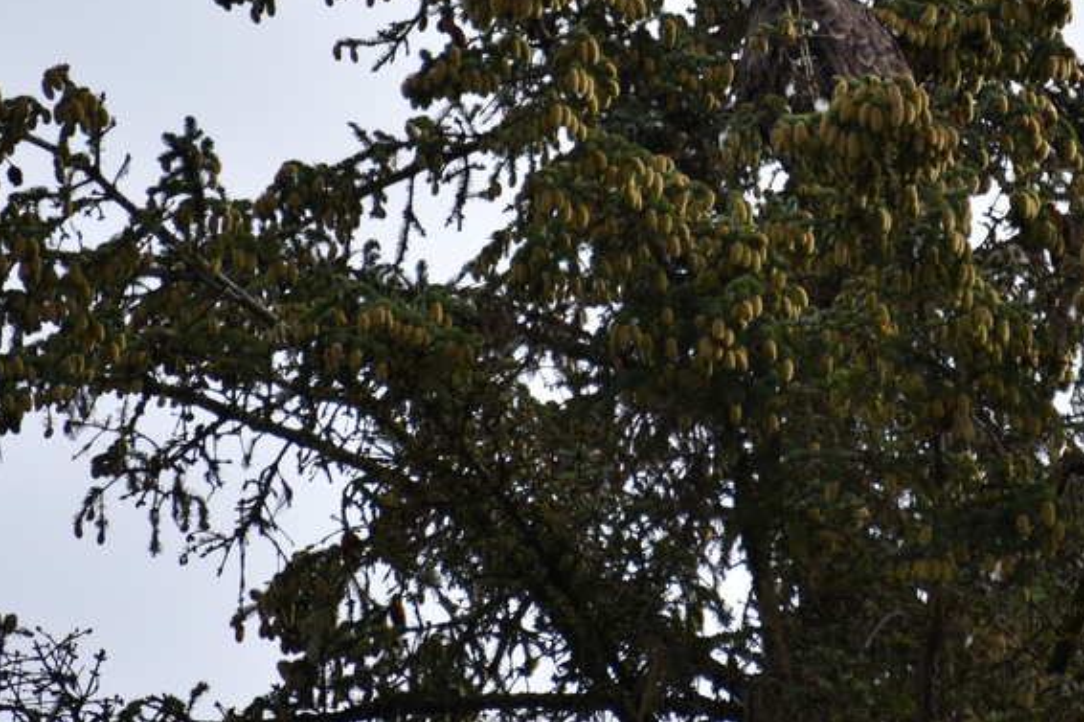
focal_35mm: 679
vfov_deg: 2.0
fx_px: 20438
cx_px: 850
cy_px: 40
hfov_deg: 3.0
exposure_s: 1/640
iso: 125
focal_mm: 300
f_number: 5.6
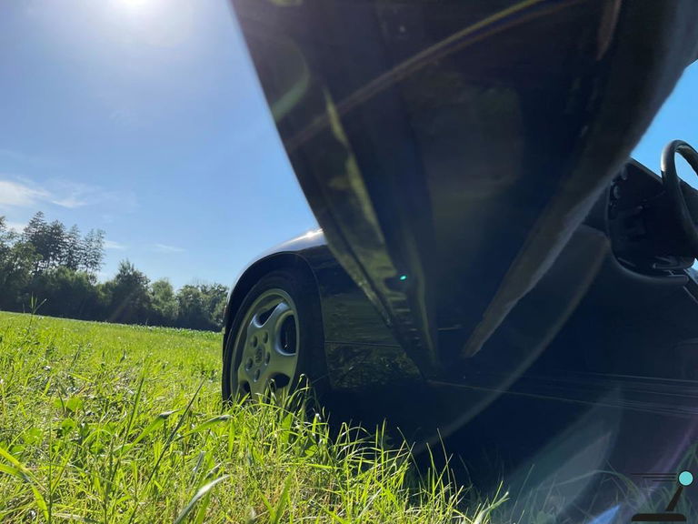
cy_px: 262
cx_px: 349
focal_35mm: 26
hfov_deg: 67.3
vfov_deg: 53.1
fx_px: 524
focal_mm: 4.2
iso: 32
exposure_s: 1/5291
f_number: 1.6
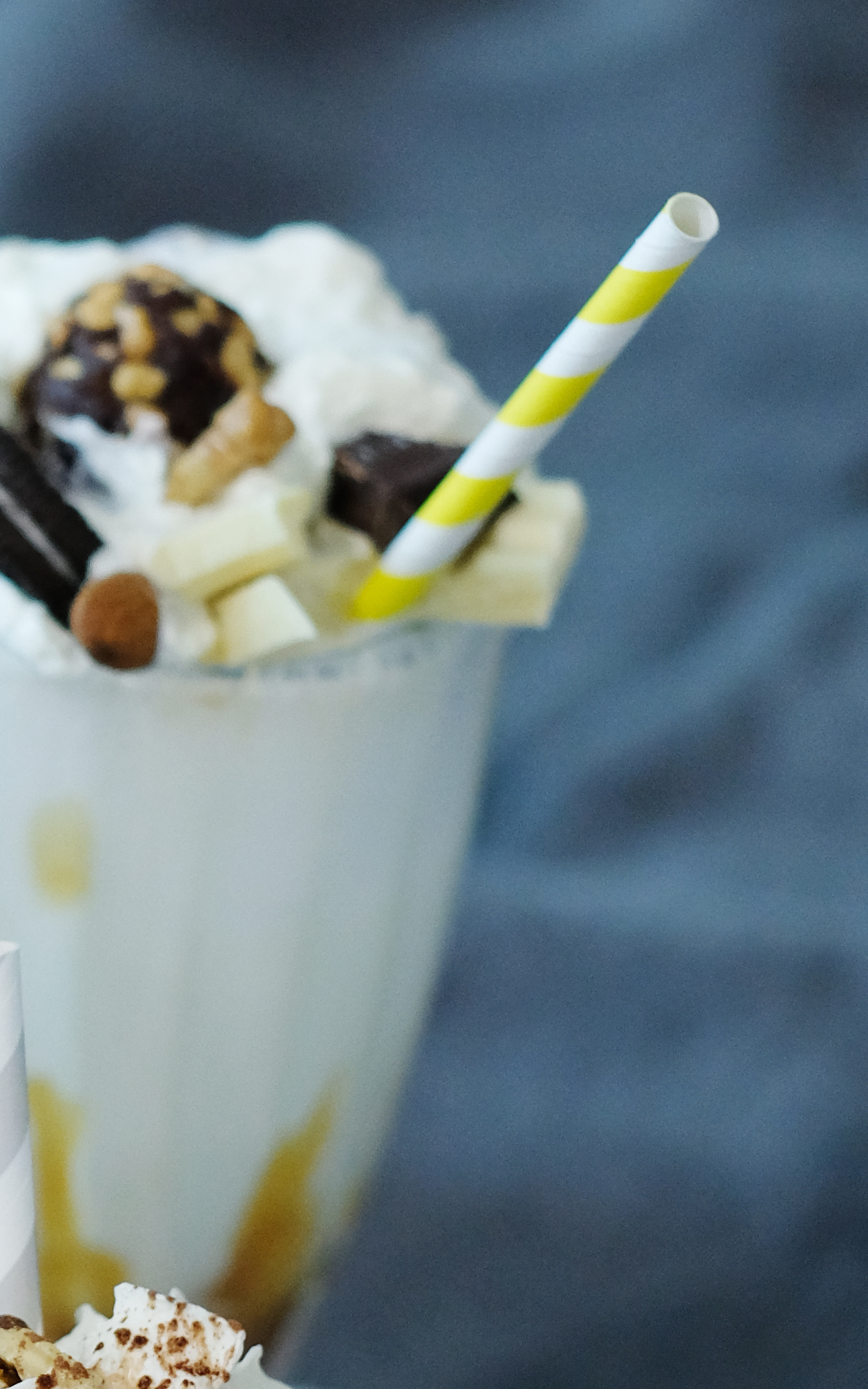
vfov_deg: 8.3
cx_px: -349
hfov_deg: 5.1
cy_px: 939
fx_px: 9612
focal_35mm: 254
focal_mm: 56
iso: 1250
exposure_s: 1/160
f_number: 2.2
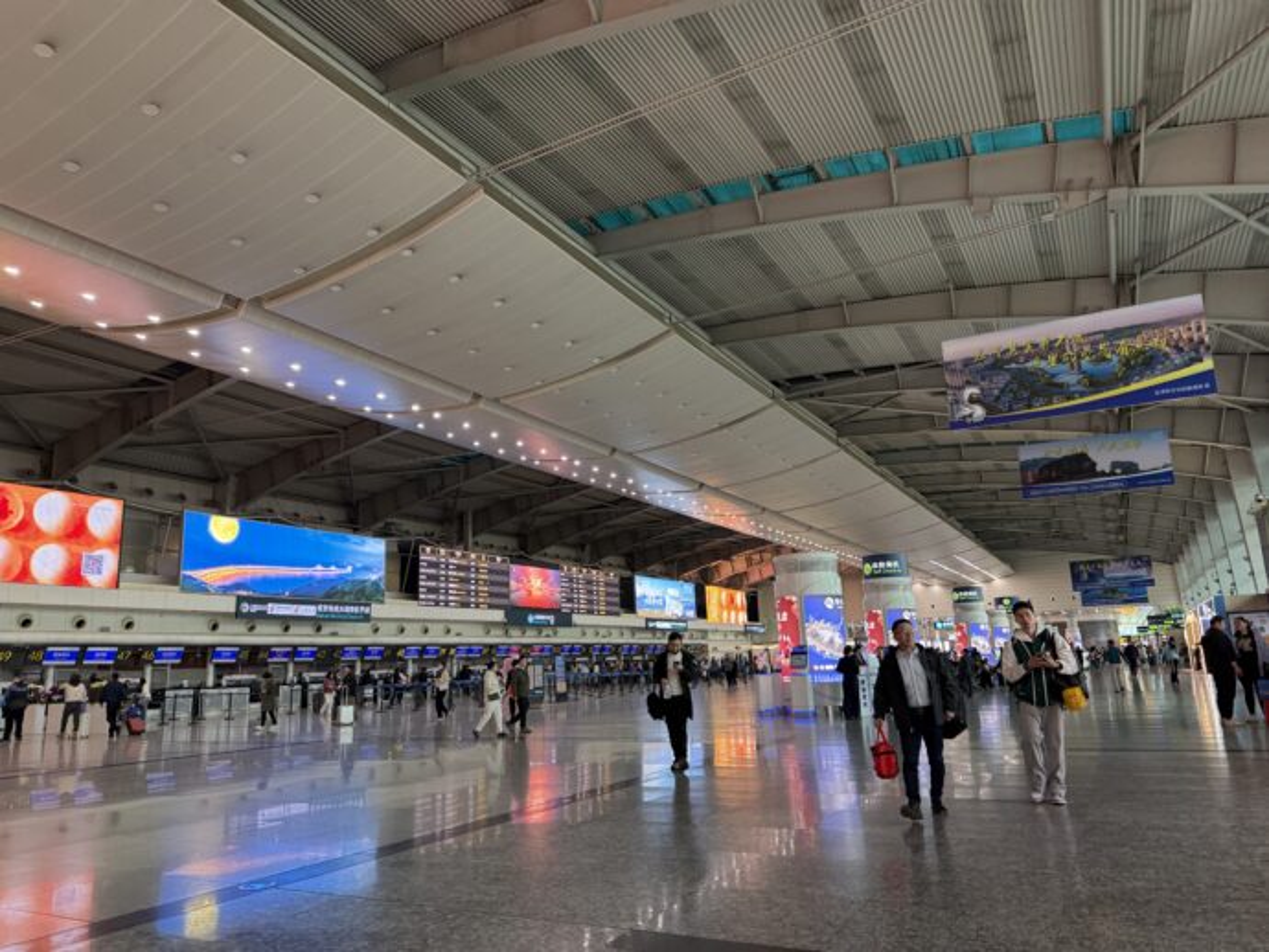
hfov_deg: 71.6
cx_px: 634
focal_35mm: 24
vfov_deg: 56.8
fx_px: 880
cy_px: 476
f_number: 1.78
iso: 250
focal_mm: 6.76
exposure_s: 1/160
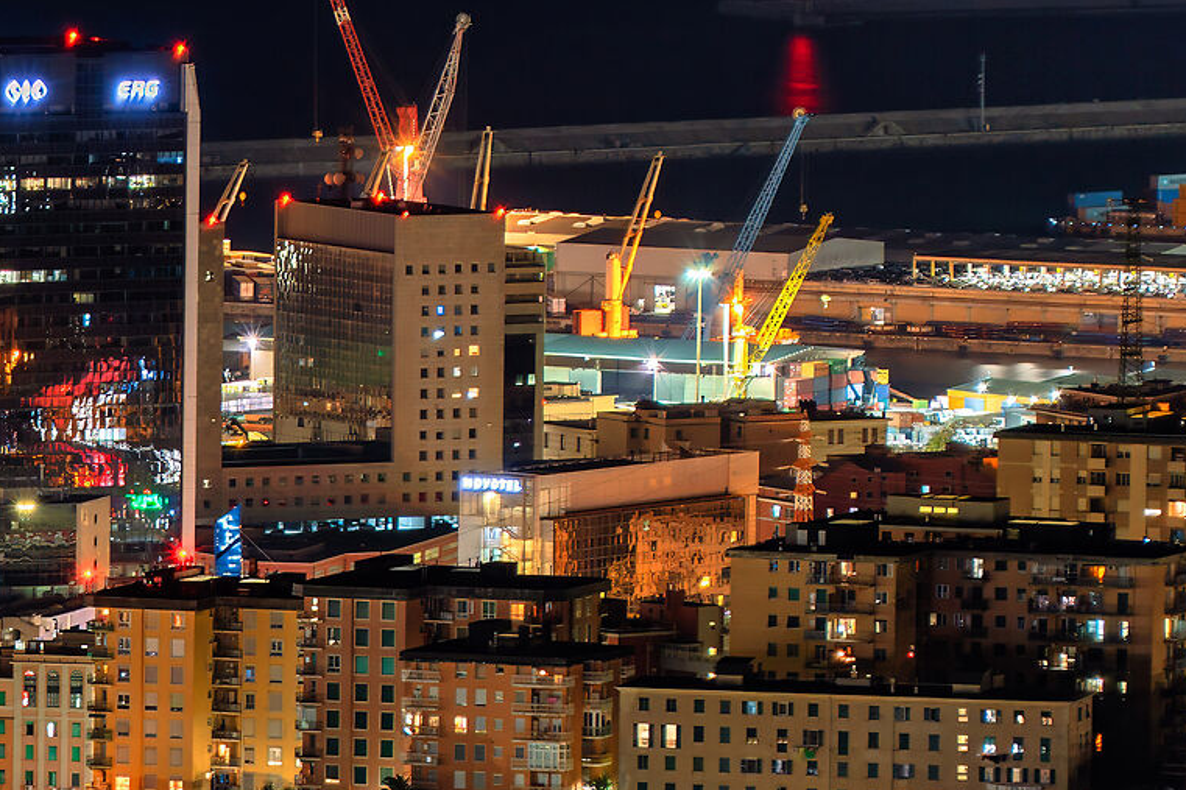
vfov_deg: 2.3
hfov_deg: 3.5
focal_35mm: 590
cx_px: -553
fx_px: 19432
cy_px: 1156
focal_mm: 187
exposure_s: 13
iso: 100
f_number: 7.1
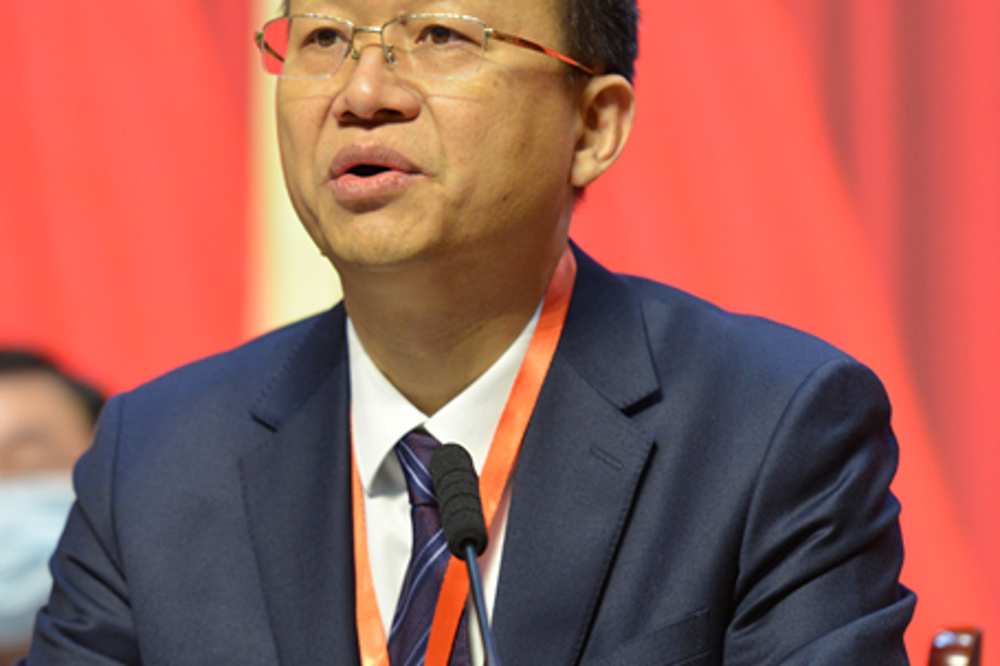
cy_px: 351
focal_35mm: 299
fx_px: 8302
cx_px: 360
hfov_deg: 6.9
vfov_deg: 4.6
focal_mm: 170
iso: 1000
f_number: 2.8
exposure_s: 1/320
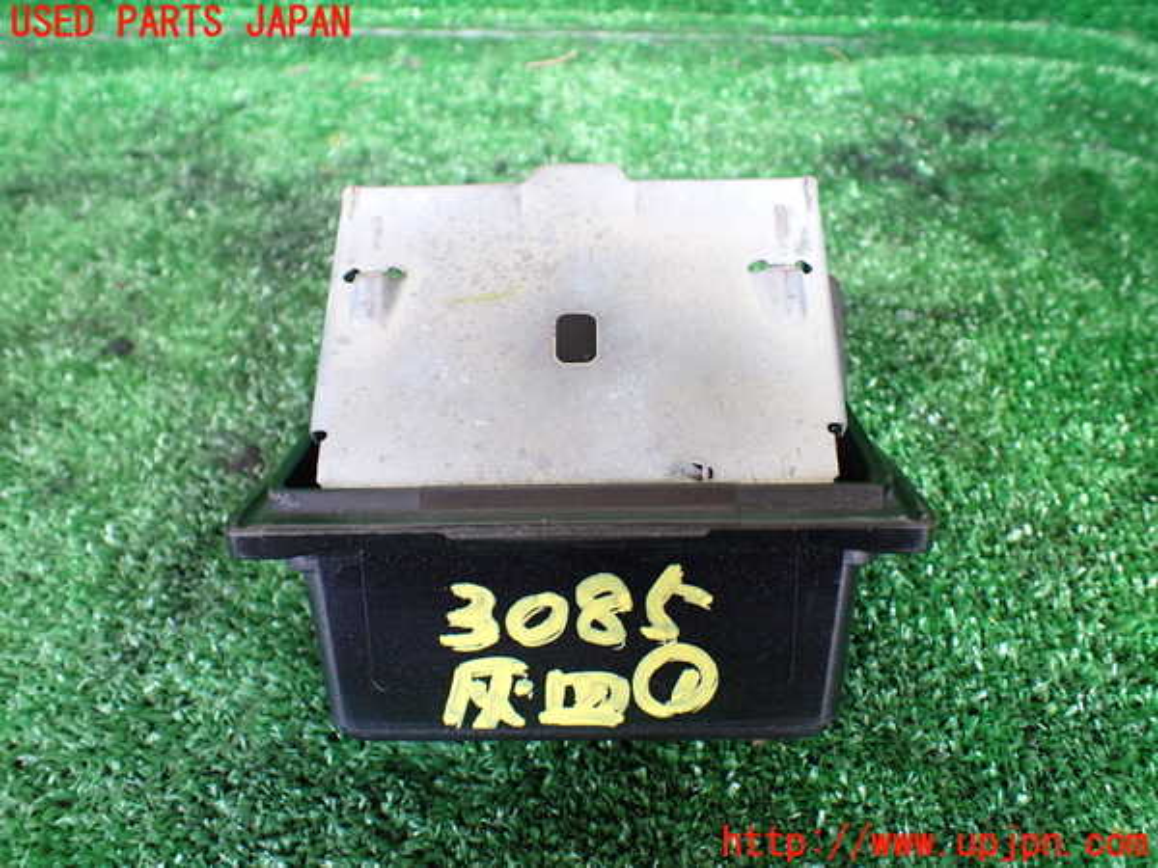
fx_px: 1004
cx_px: 579
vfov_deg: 46.8
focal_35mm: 30
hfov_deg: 60.0
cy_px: 434
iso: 500
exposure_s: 1/125
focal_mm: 5.4
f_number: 2.3
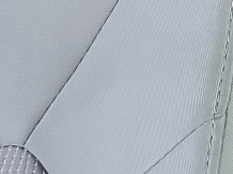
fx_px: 1284
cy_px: -414
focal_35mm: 191
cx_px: 622
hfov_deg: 9.0
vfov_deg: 6.7
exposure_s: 1/120
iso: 67
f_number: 1.5
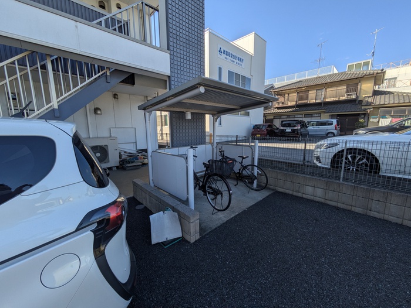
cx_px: 206
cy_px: 154
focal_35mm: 14
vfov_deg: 85.7
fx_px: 166
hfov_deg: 102.0
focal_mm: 1.83
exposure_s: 1/1527
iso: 46
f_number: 2.2
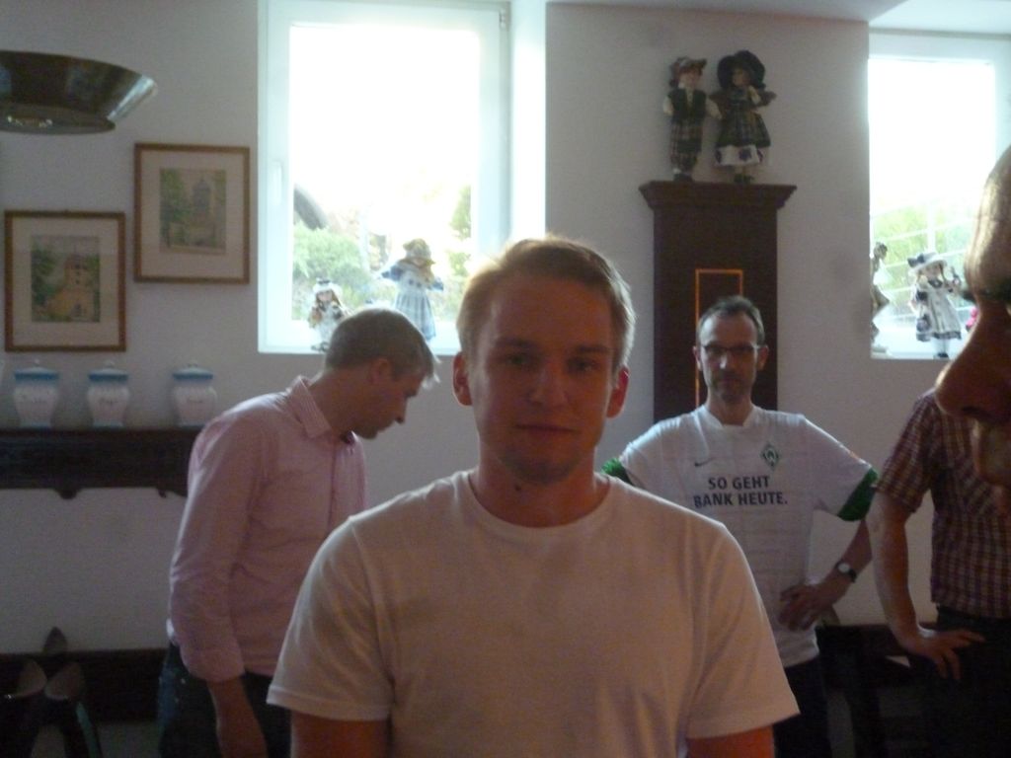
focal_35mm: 48
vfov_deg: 30.3
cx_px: 506
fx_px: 1402
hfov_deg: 39.7
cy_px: 379
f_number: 4
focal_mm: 8.6
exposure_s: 1/20
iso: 800
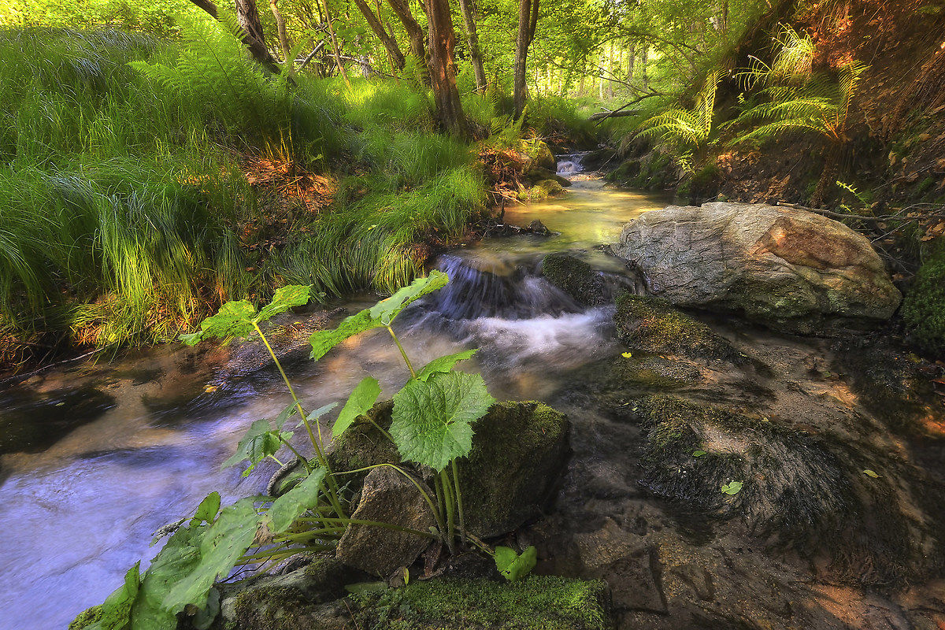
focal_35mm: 16
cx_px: 472
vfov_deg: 72.1
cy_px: 315
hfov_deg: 95.0
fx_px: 433
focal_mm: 11
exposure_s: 1/4
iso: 200
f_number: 11
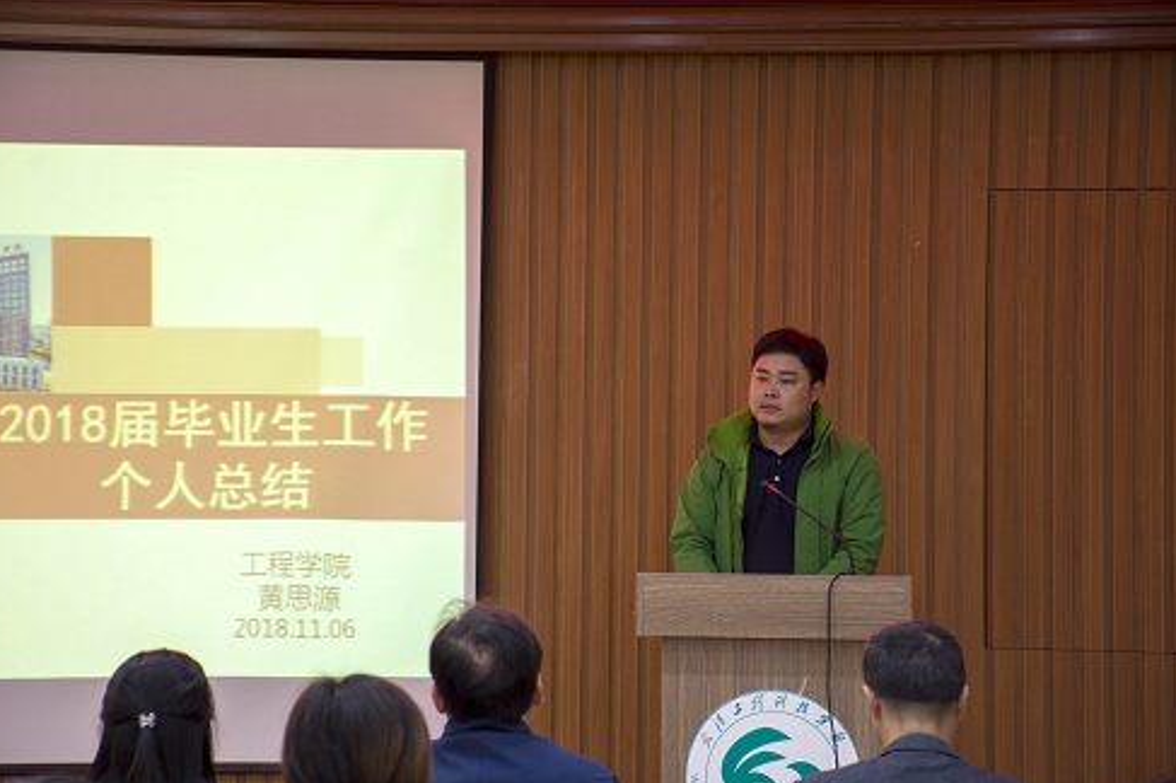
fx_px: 3771
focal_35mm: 116
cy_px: 395
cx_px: 577
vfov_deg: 11.8
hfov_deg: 17.7
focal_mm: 75
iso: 320
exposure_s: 1/15
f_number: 5
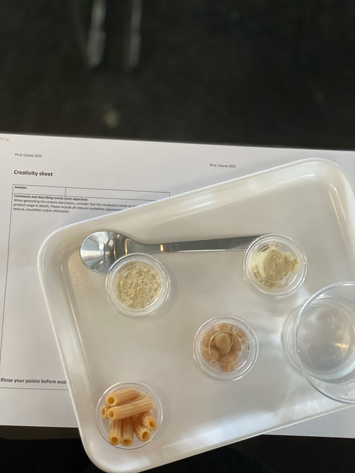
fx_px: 711
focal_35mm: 52
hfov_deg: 28.0
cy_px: 236
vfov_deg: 36.8
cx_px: 178
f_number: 2
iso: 320
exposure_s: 1/40
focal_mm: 6
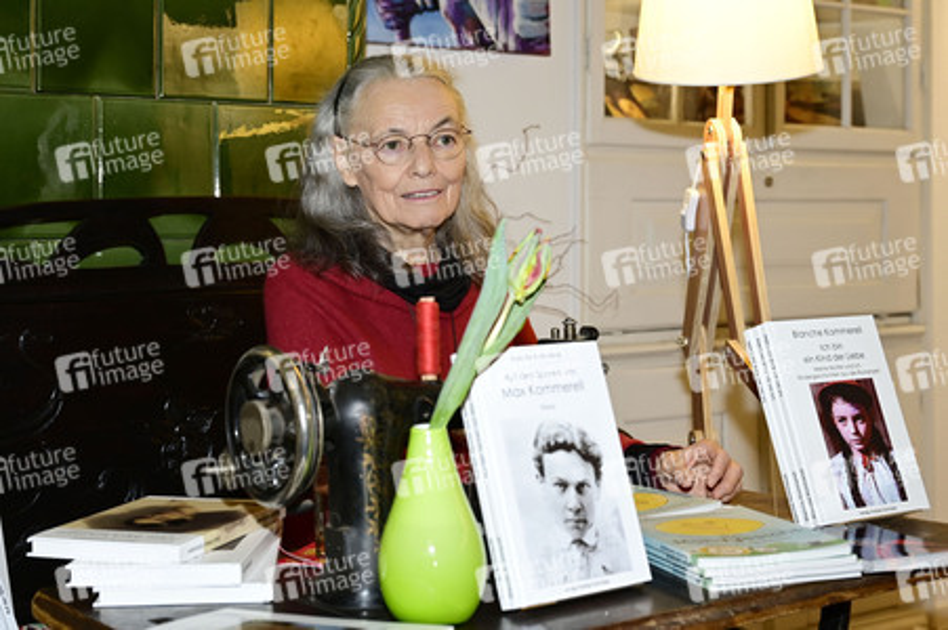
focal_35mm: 45
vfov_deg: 29.8
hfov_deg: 43.6
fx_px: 1184
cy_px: 315
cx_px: 474
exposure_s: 1/200
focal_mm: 45
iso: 1000
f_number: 5
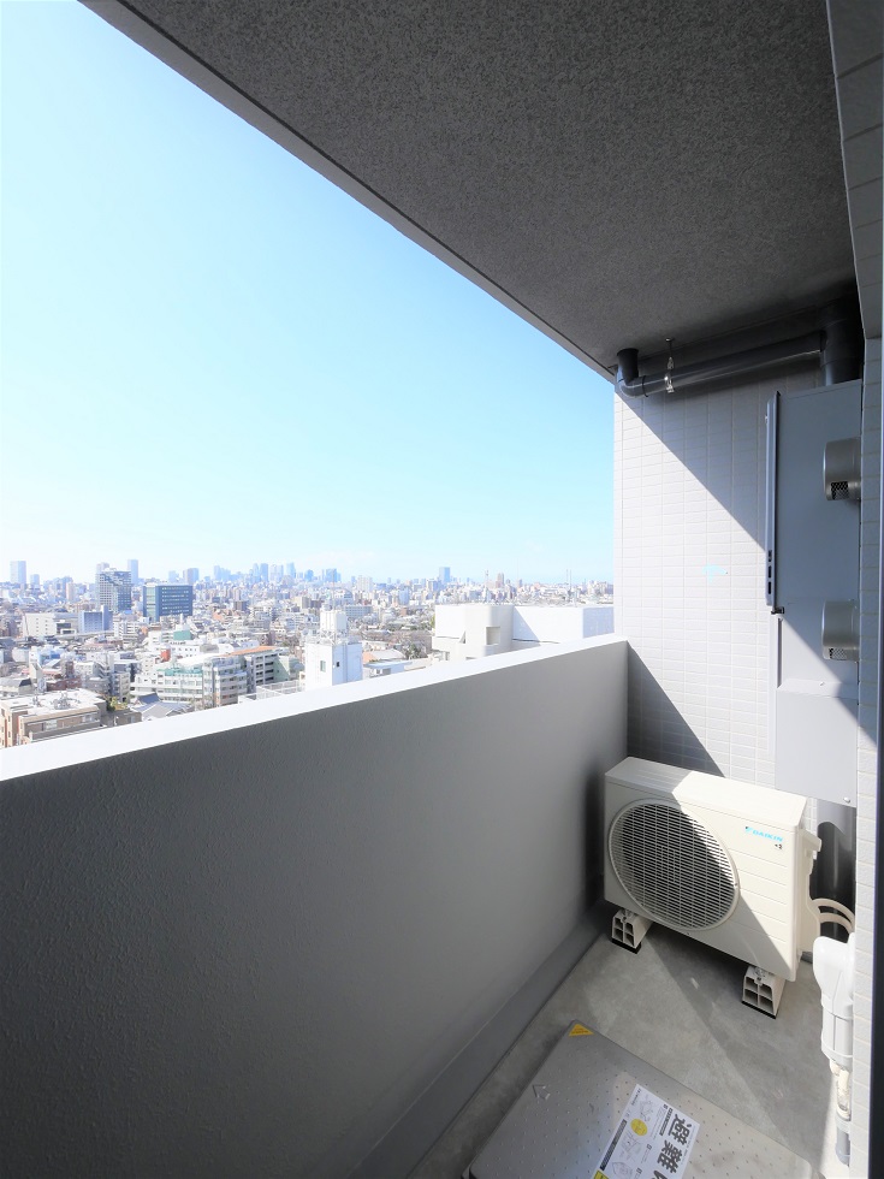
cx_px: 442
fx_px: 477
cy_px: 590
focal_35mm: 14
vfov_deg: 102.1
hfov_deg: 85.7
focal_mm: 7
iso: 640
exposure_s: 1/400
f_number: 10
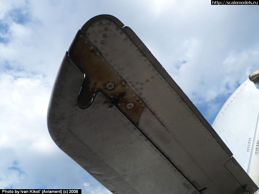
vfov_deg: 40.7
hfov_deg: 52.6
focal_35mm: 35
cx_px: 130
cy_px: 97
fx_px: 262
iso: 100
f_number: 8
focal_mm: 5.8
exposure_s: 1/250
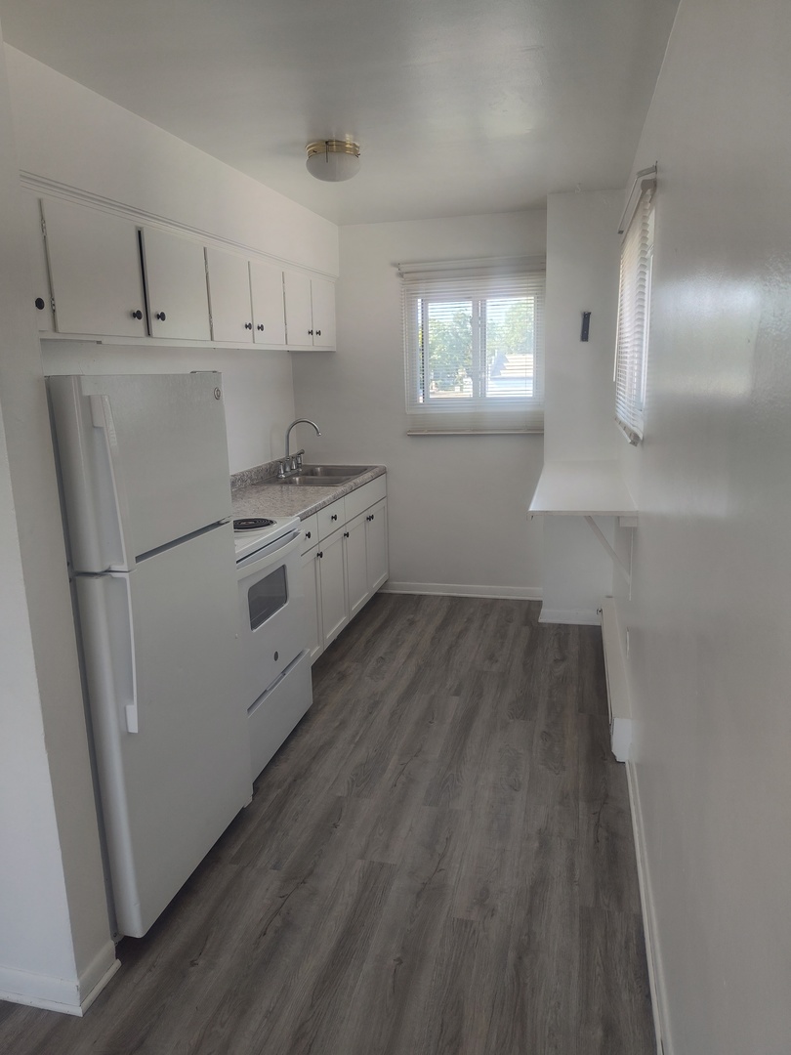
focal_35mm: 23
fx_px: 701
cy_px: 528
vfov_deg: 73.9
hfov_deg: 58.9
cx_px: 396
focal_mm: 5.56
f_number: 1.8
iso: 166
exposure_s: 1/120
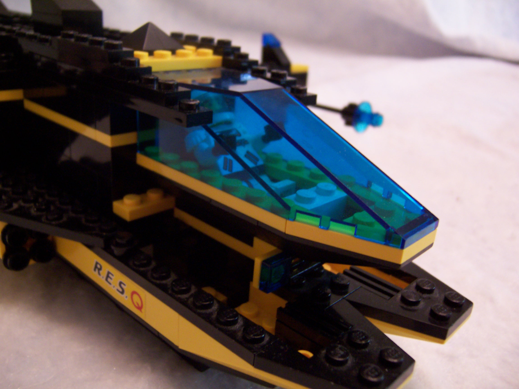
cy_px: 194
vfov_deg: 42.9
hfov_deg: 55.4
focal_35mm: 33
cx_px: 260
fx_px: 495
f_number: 2.8
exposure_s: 1/8
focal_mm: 5.5
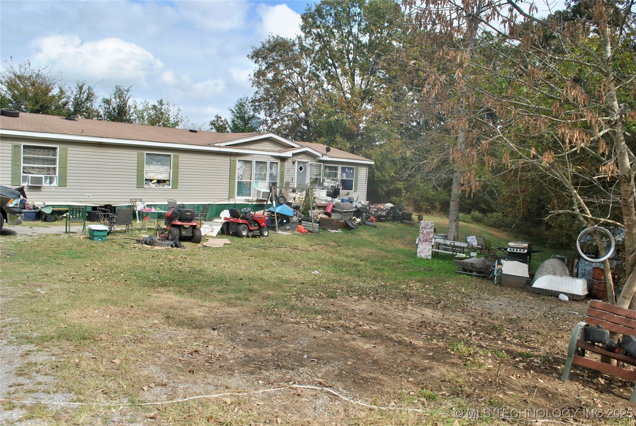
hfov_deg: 67.3
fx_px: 478
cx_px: 318
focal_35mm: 27
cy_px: 213
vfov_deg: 48.0
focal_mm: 18
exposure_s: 1/200
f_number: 8
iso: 100
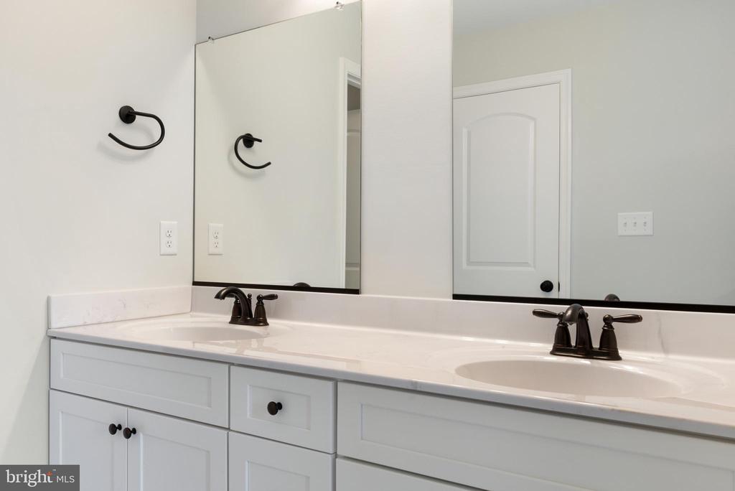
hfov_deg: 63.6
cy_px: 246
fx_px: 592
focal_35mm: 29
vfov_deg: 45.0
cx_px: 368
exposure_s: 1/13
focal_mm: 29
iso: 640
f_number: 10
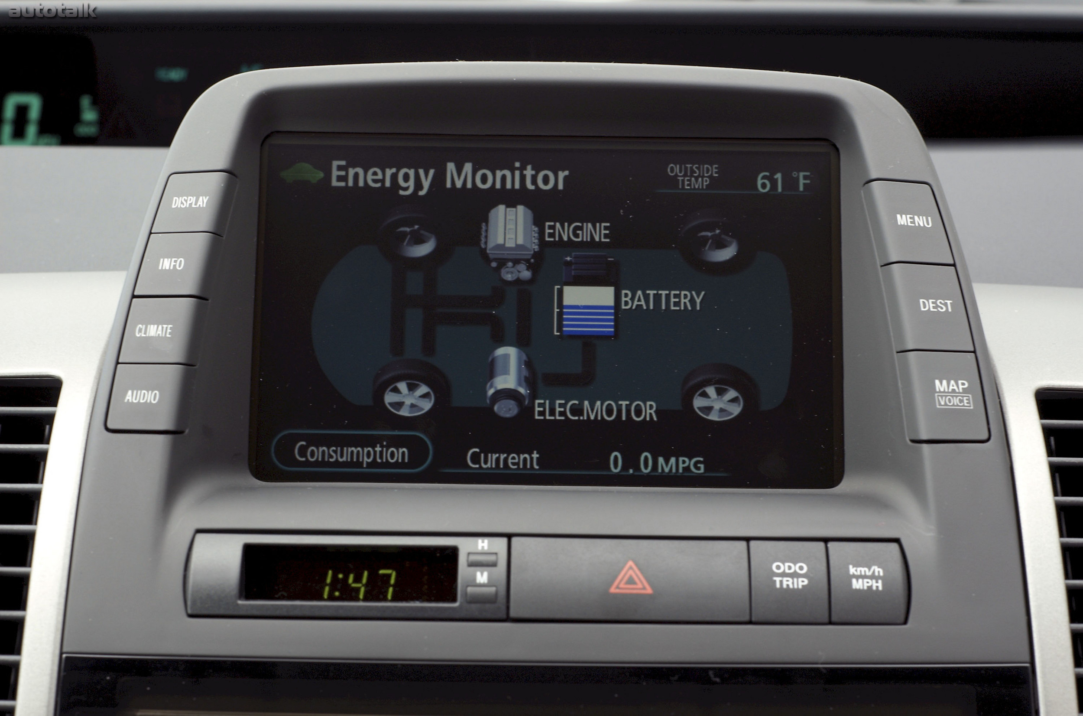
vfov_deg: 18.1
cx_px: 542
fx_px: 2250
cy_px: 358
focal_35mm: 75
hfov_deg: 27.1
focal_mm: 50
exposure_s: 1/20
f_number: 8
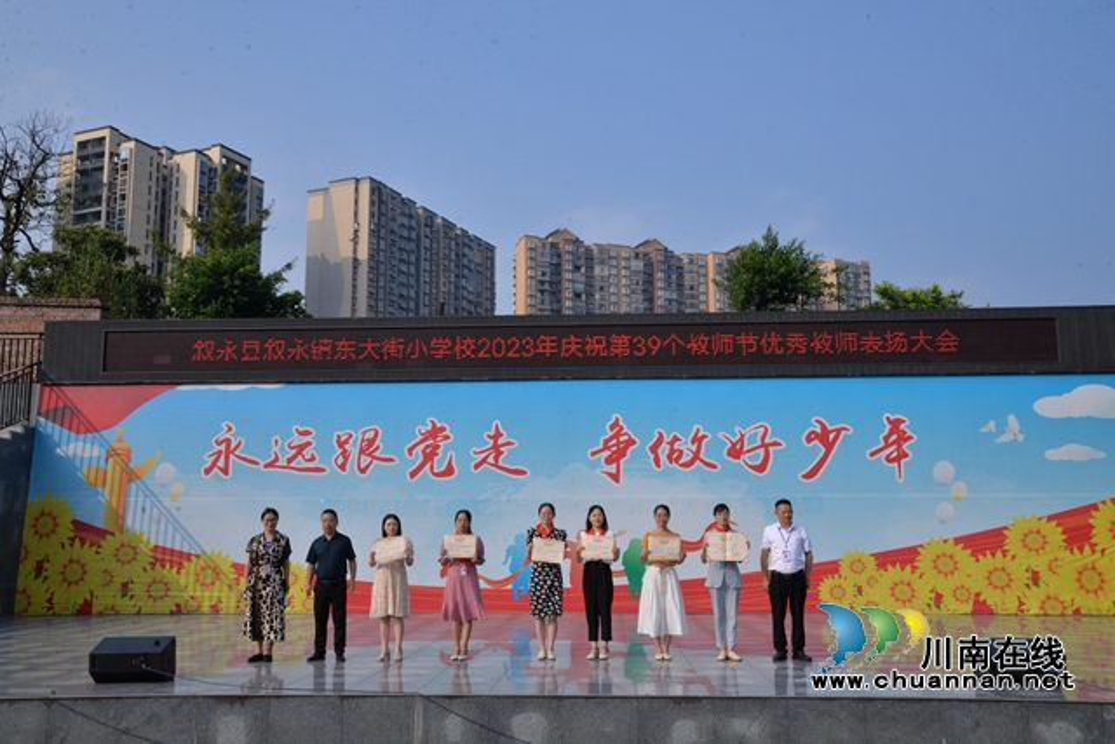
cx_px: 558
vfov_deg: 41.1
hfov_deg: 58.7
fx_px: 991
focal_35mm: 32
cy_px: 372
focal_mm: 32
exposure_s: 1/1000
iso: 1250
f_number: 16
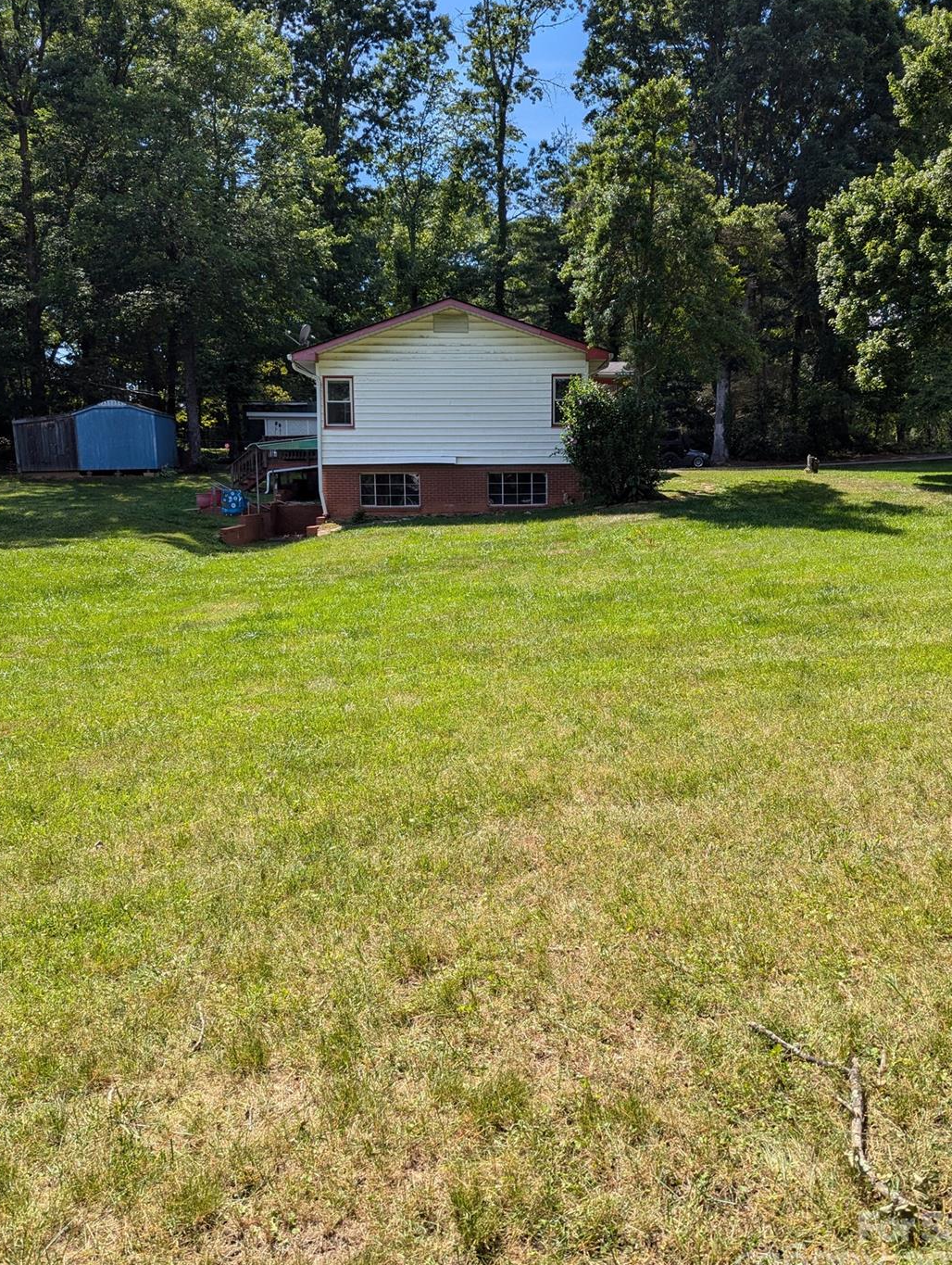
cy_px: 598
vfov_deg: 65.2
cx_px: 495
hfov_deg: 51.5
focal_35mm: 27
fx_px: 987
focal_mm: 6.81
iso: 40
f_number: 1.85
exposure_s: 1/1770
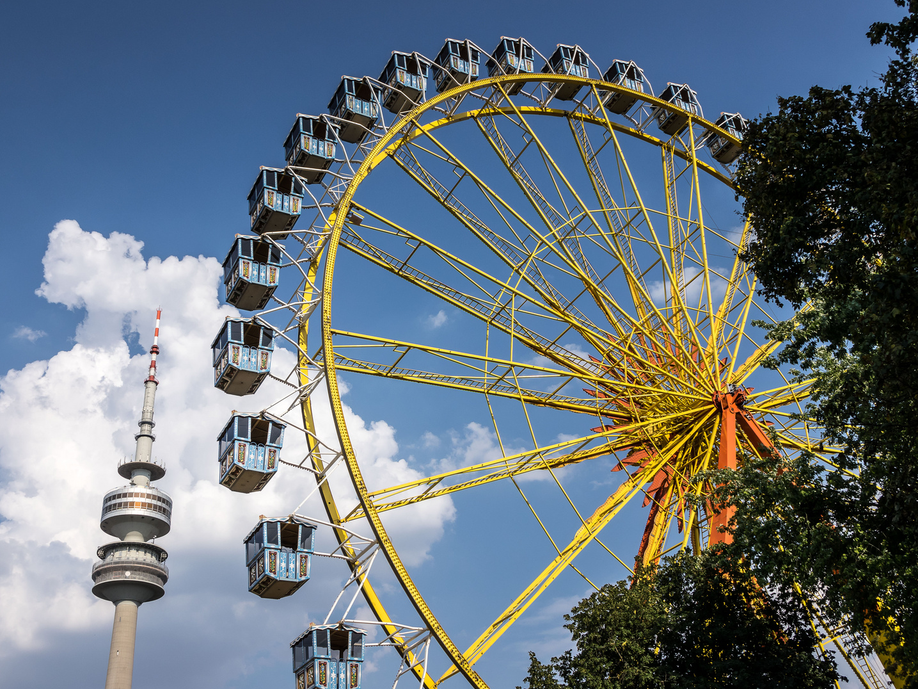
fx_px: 1008
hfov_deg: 49.0
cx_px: 441
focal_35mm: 38
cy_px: 344
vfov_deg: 37.7
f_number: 5
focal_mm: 12.83
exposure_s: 1/800
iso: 100
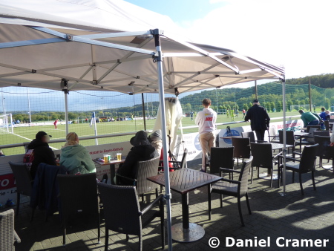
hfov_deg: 71.6
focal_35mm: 24
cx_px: 167
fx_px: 232
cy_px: 126
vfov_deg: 56.9
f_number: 3.3
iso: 80
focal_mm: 4.3
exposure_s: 1/320
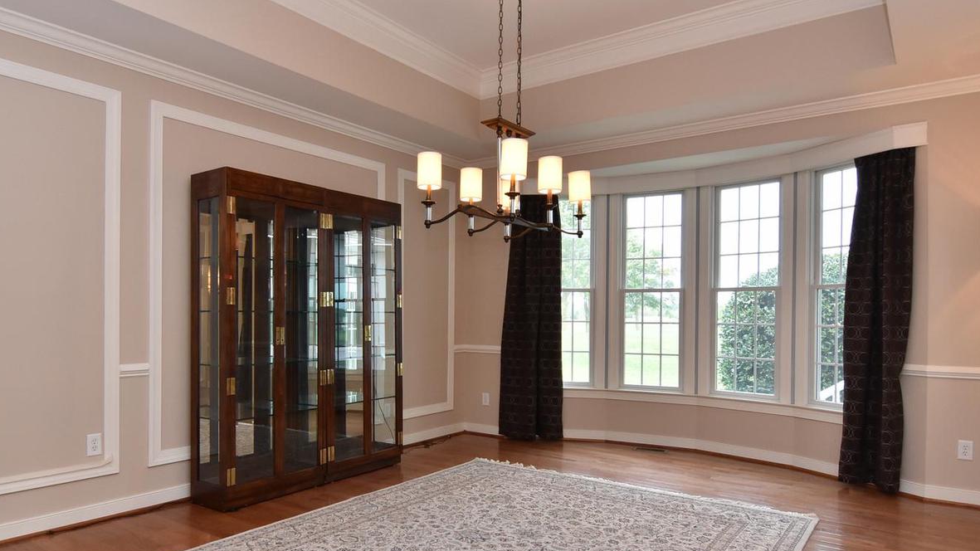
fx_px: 598
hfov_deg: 78.5
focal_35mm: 23
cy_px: 319
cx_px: 444
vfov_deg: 49.3
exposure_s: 1/80
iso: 800
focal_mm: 12
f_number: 8
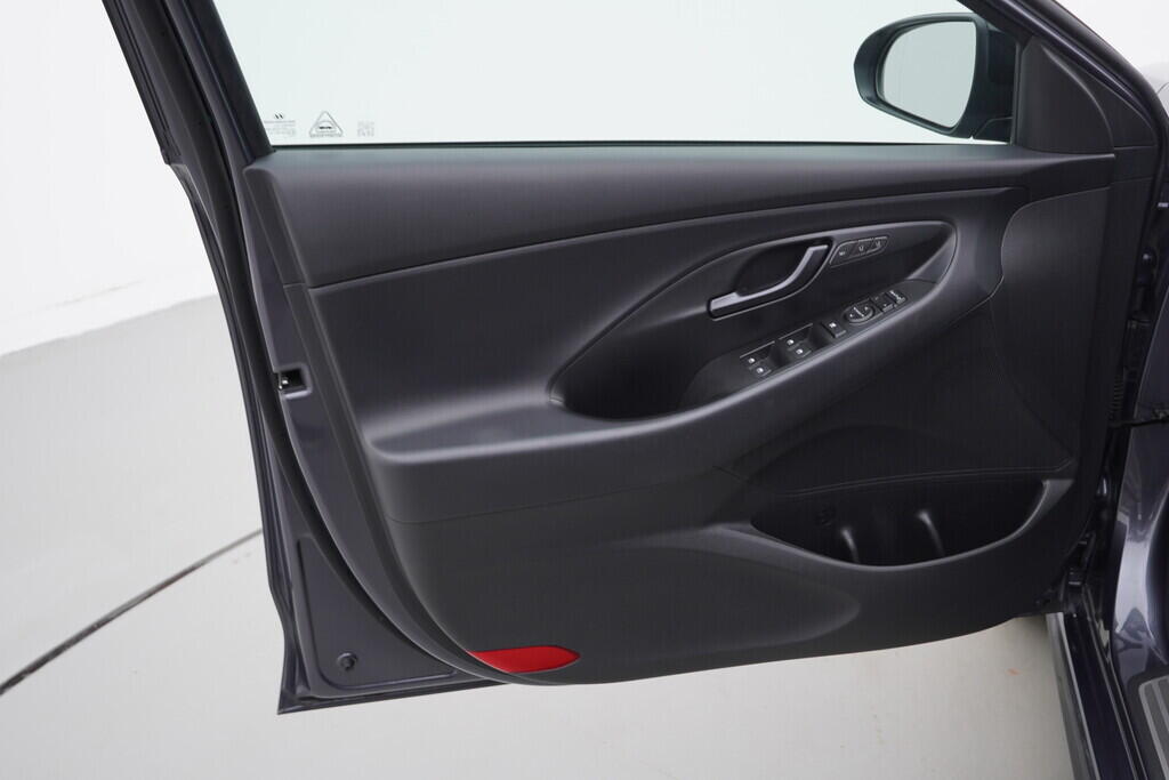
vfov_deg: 36.9
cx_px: 584
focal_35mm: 36
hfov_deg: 53.1
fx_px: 1169
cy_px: 390
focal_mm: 24
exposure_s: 1/60
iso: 125
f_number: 3.5
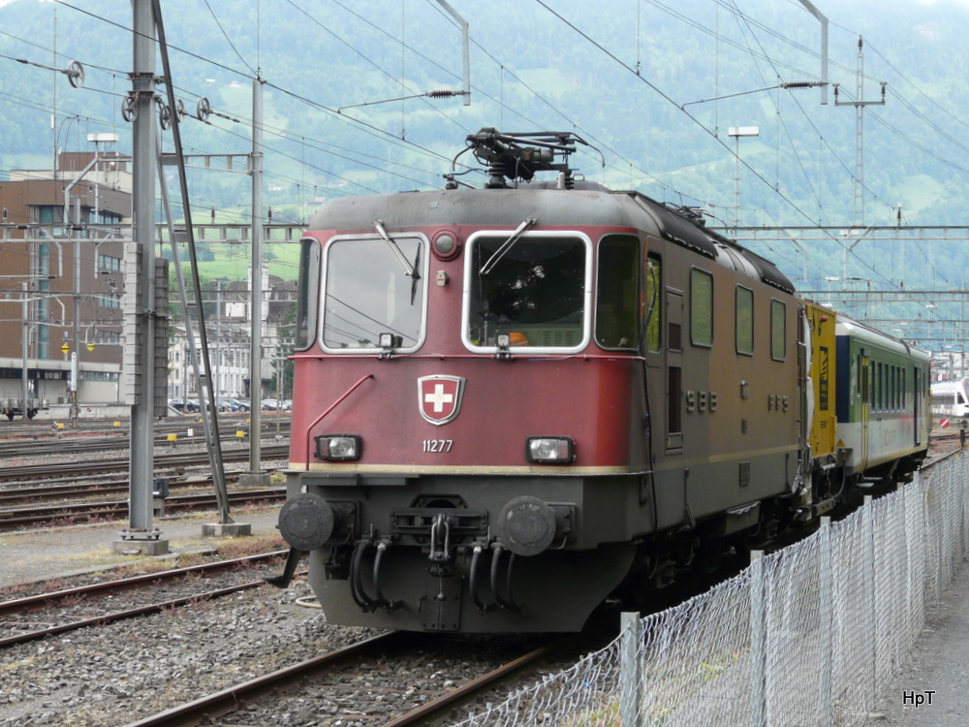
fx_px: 2099
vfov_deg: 19.6
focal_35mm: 75
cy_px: 364
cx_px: 484
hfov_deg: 26.0
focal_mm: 12.3
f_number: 4
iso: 200
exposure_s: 1/200
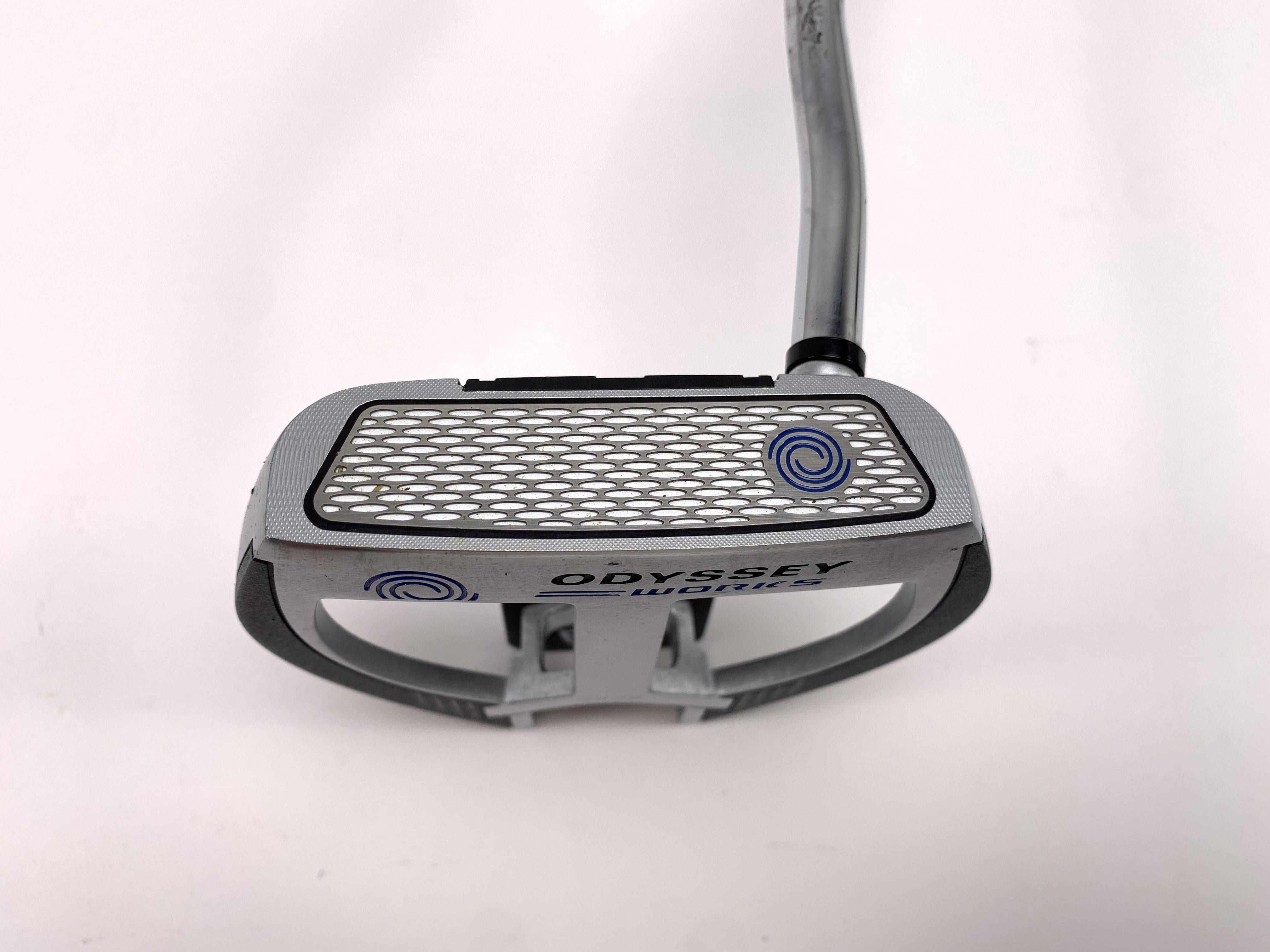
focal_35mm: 26
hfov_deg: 67.3
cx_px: 635
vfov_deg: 53.1
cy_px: 476
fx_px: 954
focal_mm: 4.25
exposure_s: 1/169
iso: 25
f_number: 1.8
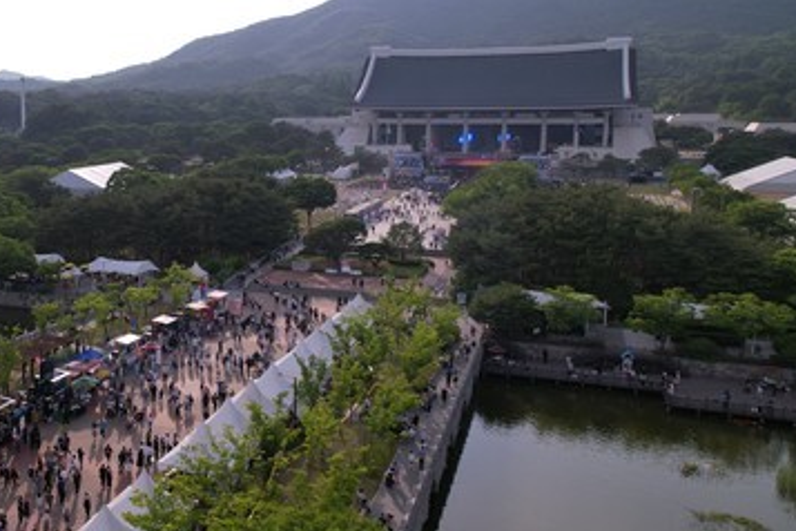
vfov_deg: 35.9
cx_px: 136
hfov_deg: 48.3
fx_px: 818
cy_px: 230
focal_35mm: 37
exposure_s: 1/80
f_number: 2.8
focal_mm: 8.38
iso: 100
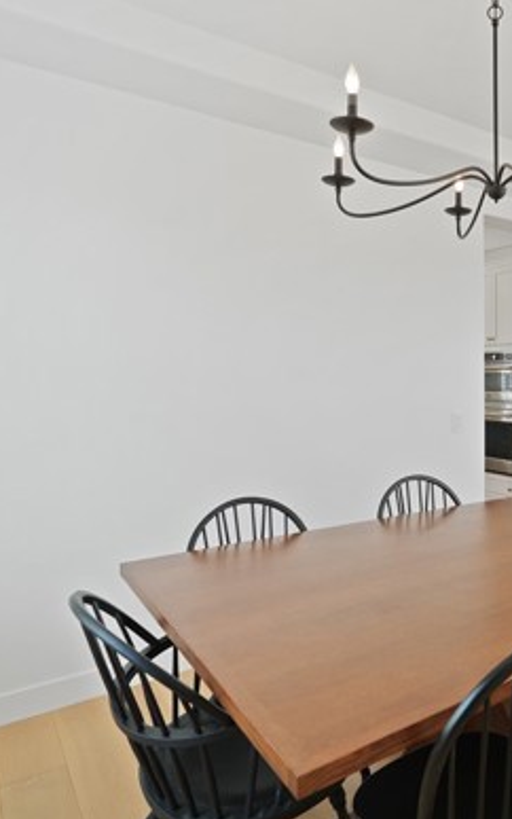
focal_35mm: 27
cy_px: 378
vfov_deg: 68.3
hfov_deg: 41.4
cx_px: 484
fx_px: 603
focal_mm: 16
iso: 200
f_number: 4
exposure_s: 1/15
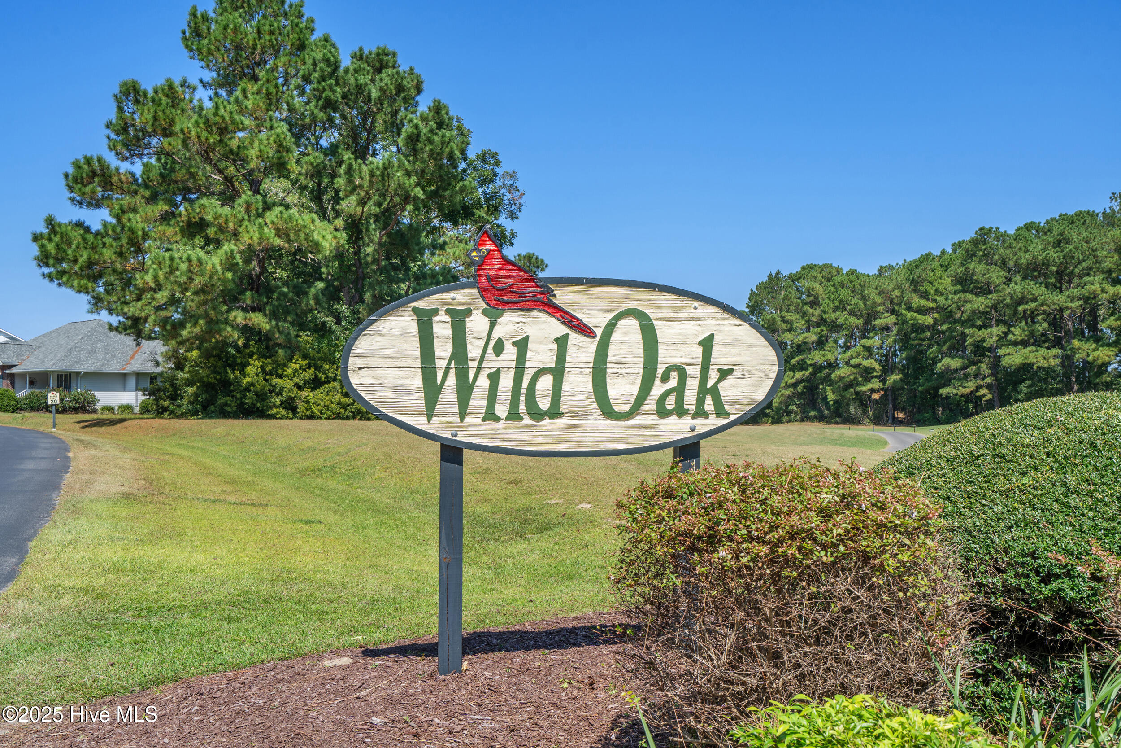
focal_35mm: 31
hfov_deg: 60.3
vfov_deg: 42.3
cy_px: 374
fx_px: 965
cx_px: 560
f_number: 8
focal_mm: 31
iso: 125
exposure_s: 1/250
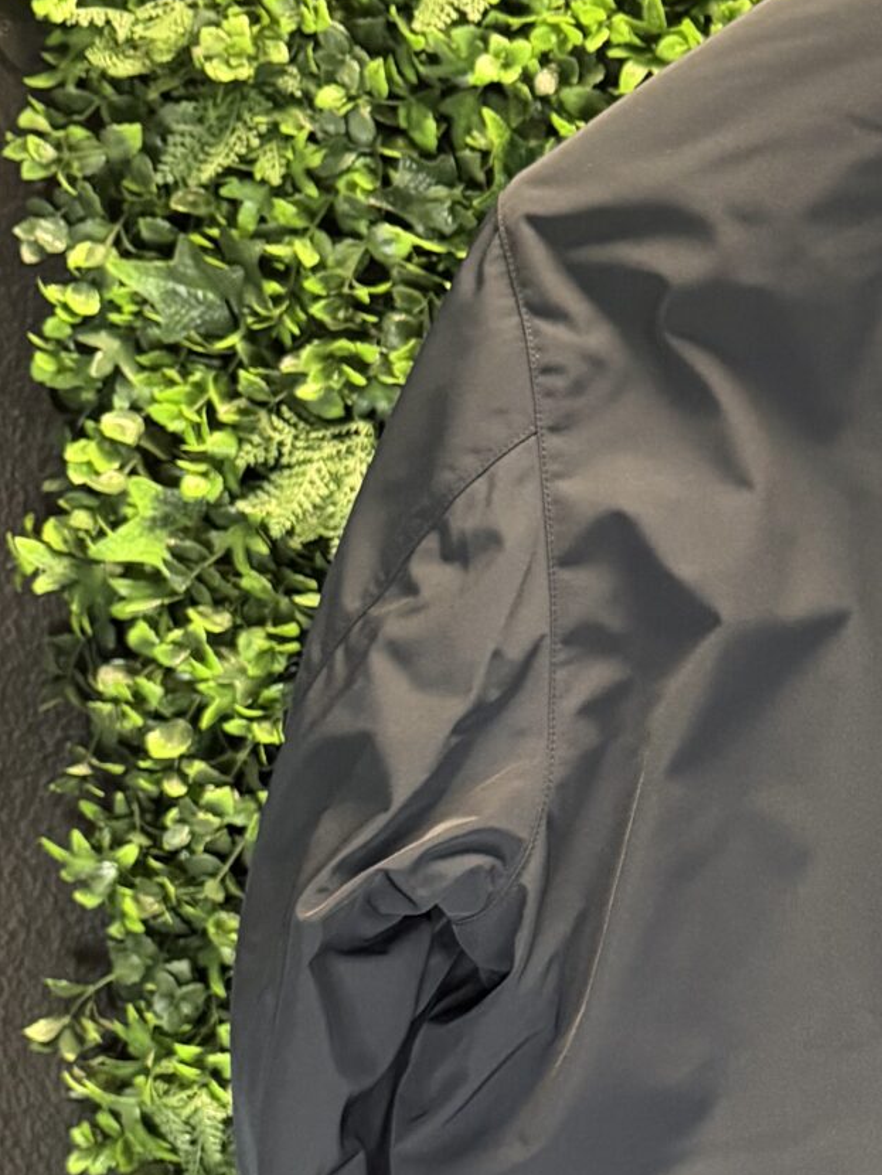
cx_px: 1199
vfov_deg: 26.1
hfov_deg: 18.3
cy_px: 820
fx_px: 2513
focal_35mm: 74
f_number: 1.78
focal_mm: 6.76
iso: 640
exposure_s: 1/33
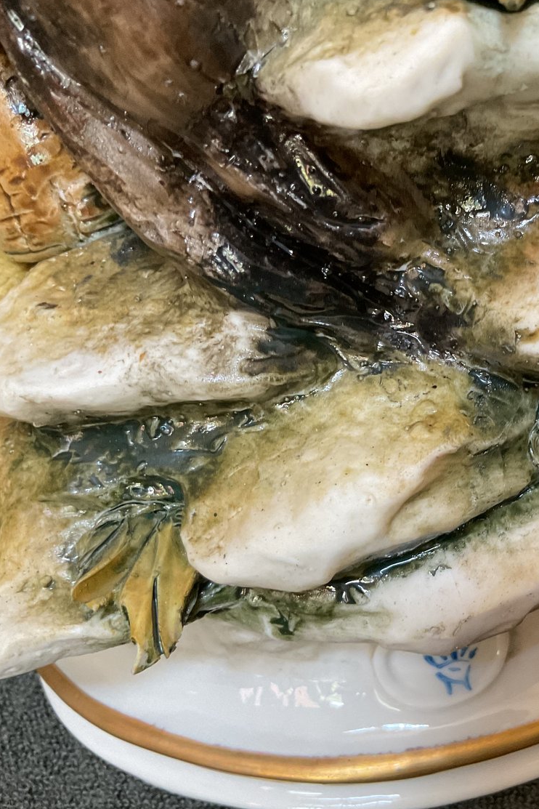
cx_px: 524
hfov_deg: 30.6
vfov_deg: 47.4
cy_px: 408
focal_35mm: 41
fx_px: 921
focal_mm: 3
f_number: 1.8
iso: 160
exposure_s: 1/60
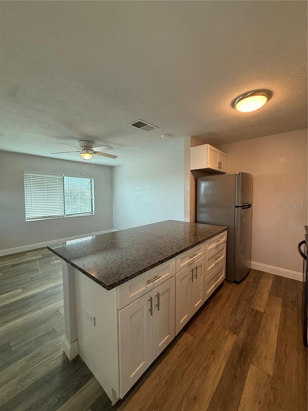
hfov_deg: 85.7
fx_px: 166
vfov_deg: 102.1
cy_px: 206
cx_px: 154
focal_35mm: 14
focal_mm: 2.22
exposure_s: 1/120
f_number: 2.2
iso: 250
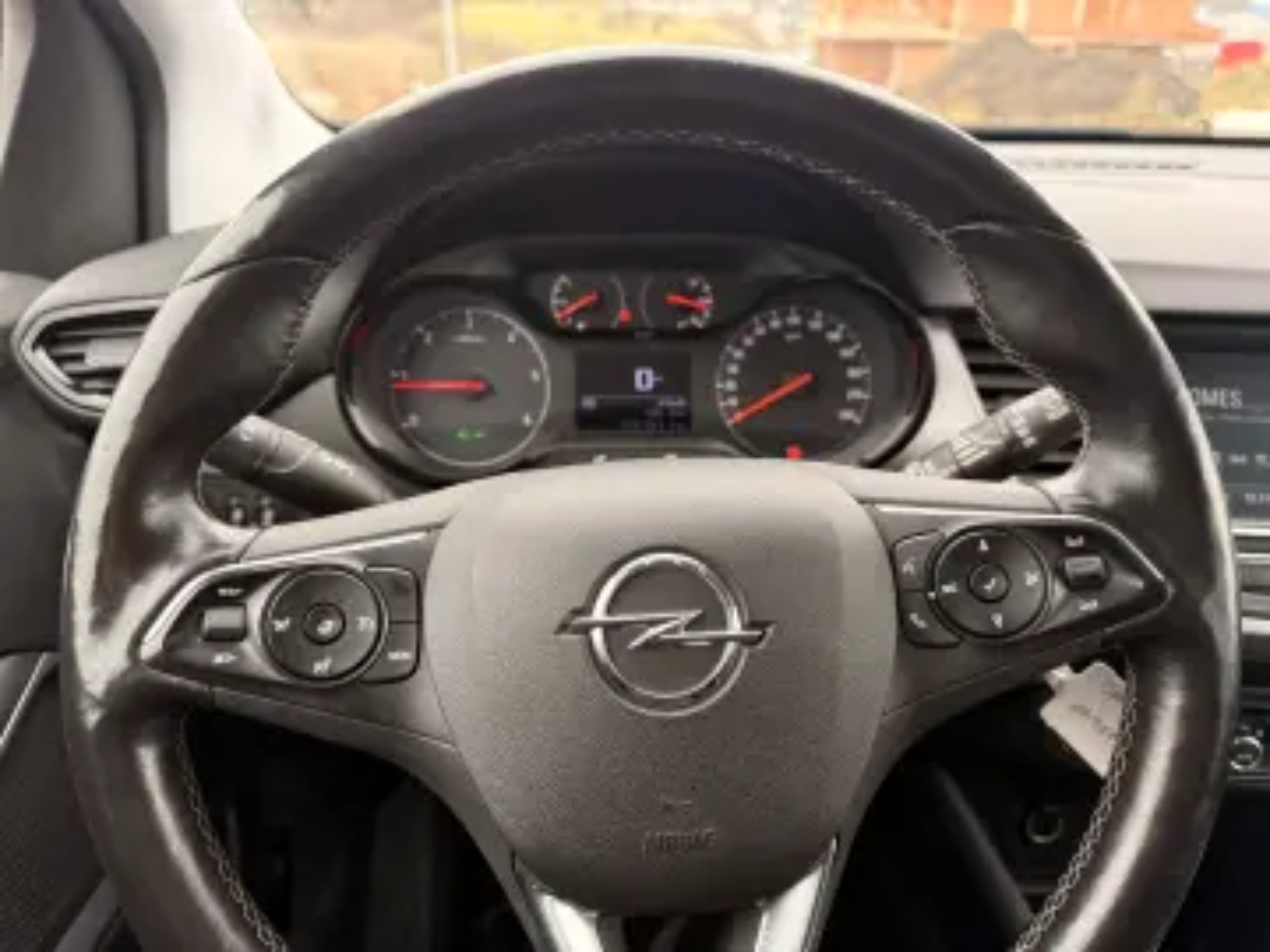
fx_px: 881
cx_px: 635
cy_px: 476
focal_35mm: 24
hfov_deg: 71.6
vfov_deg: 56.8
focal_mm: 6.76
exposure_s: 1/121
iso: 160
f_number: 1.78
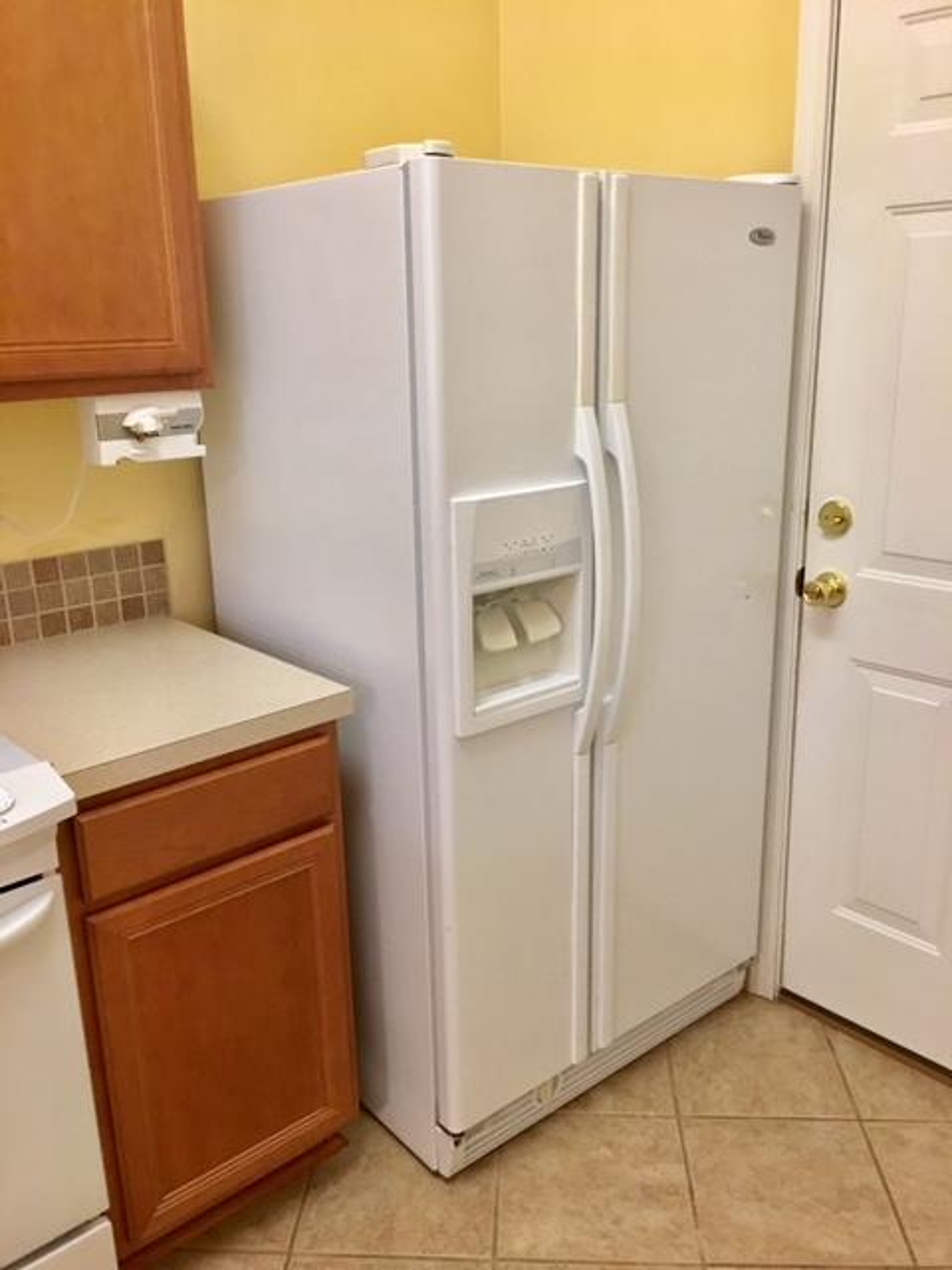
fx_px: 1063
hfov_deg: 48.2
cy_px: 635
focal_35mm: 29
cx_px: 476
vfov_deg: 61.7
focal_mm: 4.15
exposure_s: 1/15
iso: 100
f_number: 2.2
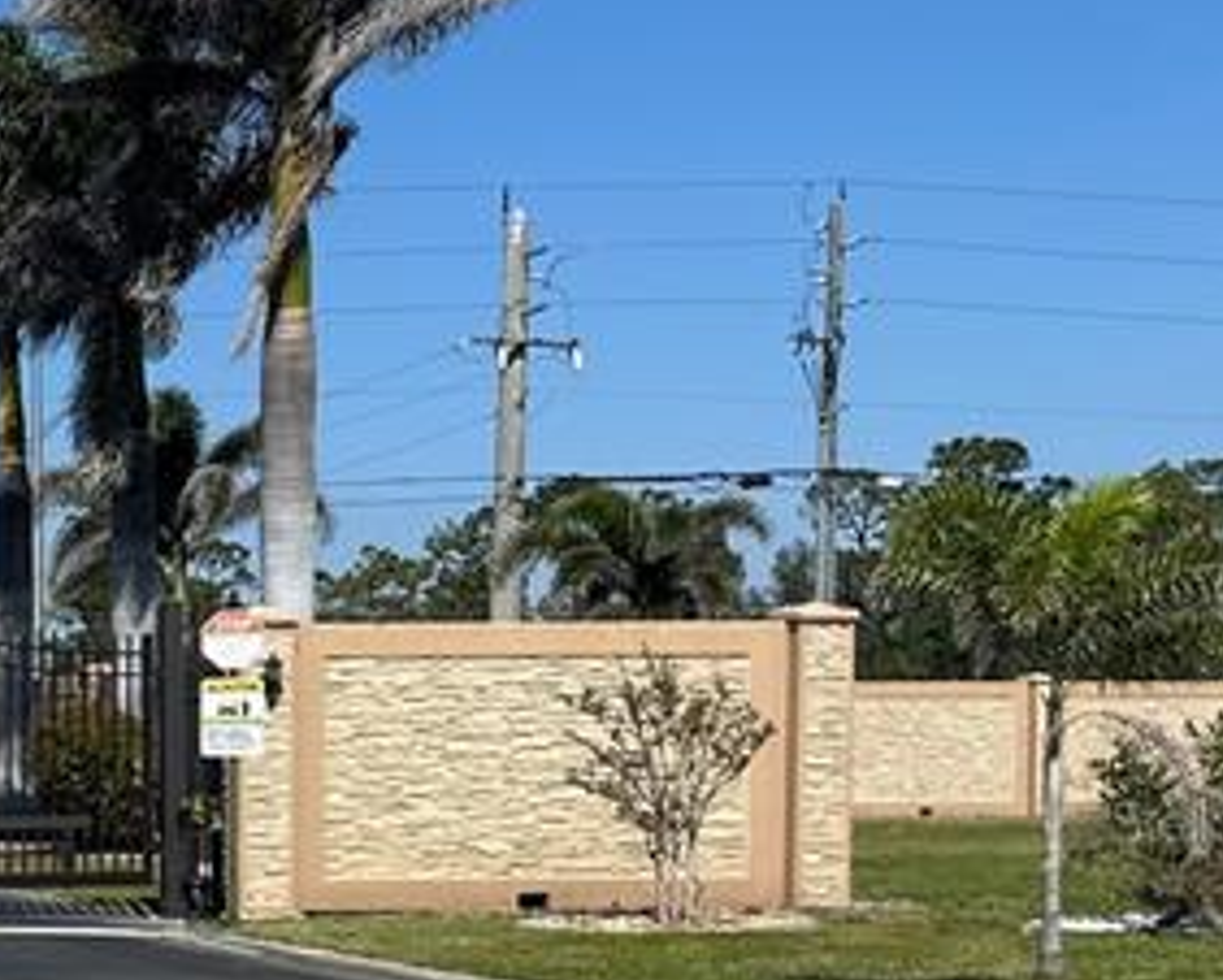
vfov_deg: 17.9
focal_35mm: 85
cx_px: -846
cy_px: 820
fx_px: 3079
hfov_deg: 18.5
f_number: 1.78
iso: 80
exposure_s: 1/7576
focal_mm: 6.86
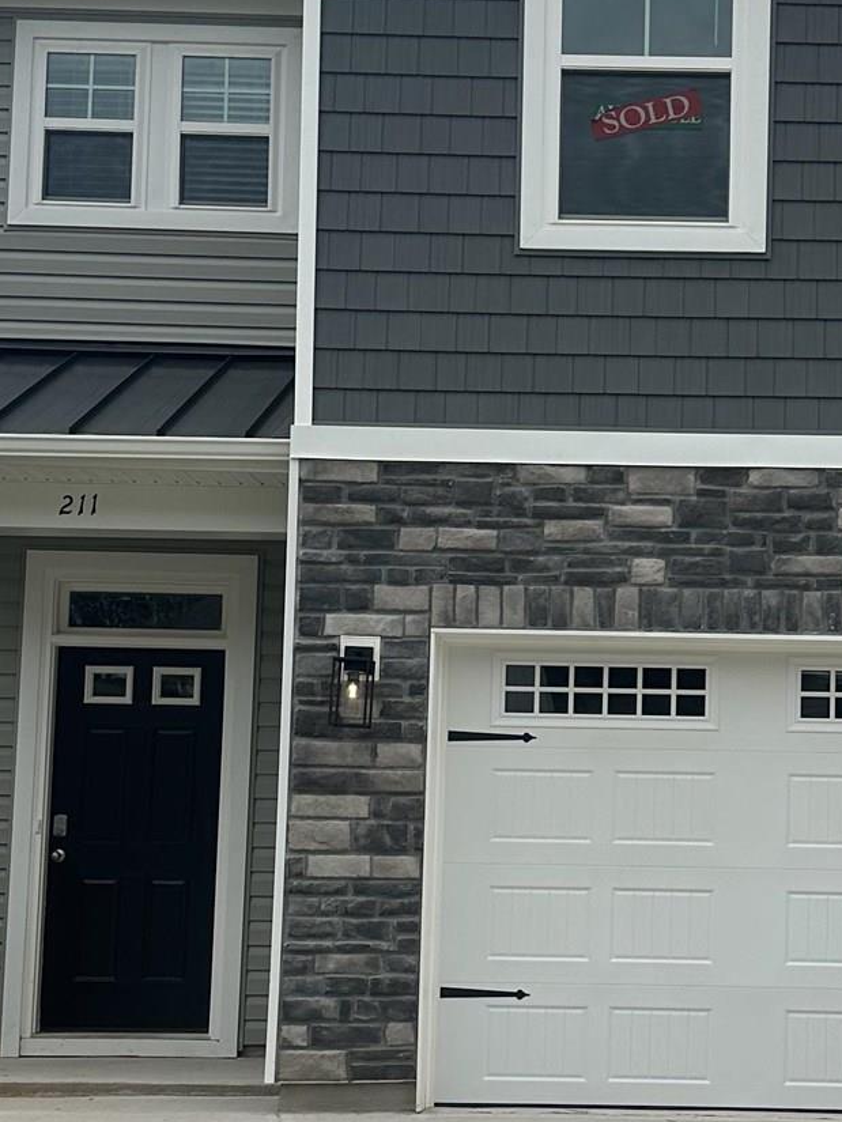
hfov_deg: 21.6
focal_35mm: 67
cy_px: 668
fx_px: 2172
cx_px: 707
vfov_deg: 28.9
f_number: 1.78
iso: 80
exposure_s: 1/7042
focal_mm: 6.86
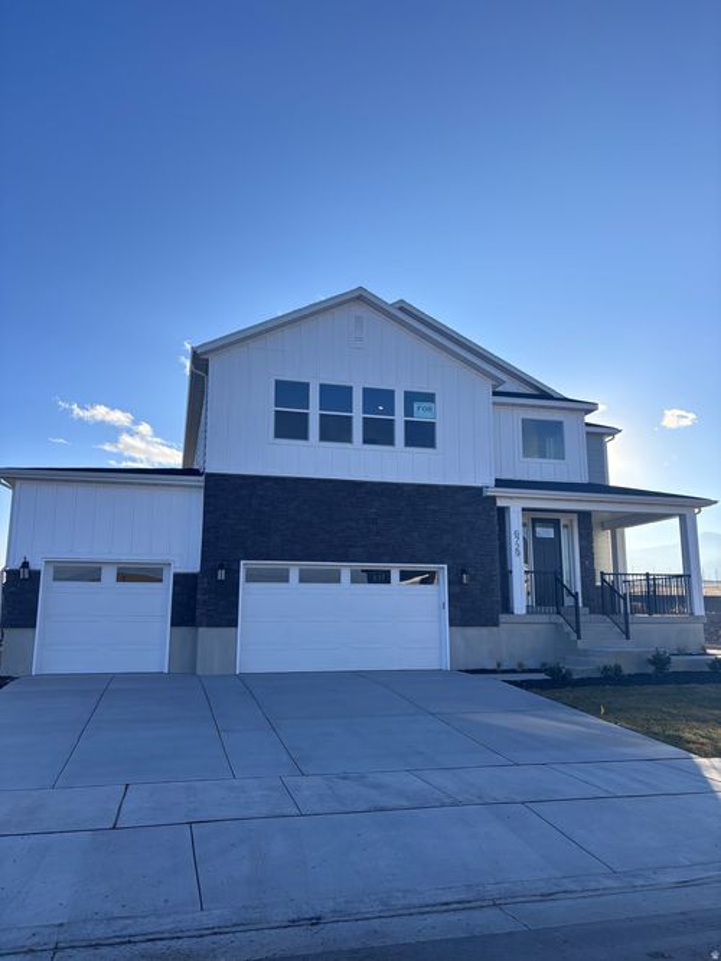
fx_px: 722
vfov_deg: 67.3
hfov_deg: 53.0
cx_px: 360
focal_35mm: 26
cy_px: 480
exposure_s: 1/2571
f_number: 1.6
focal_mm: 5.96
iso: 50
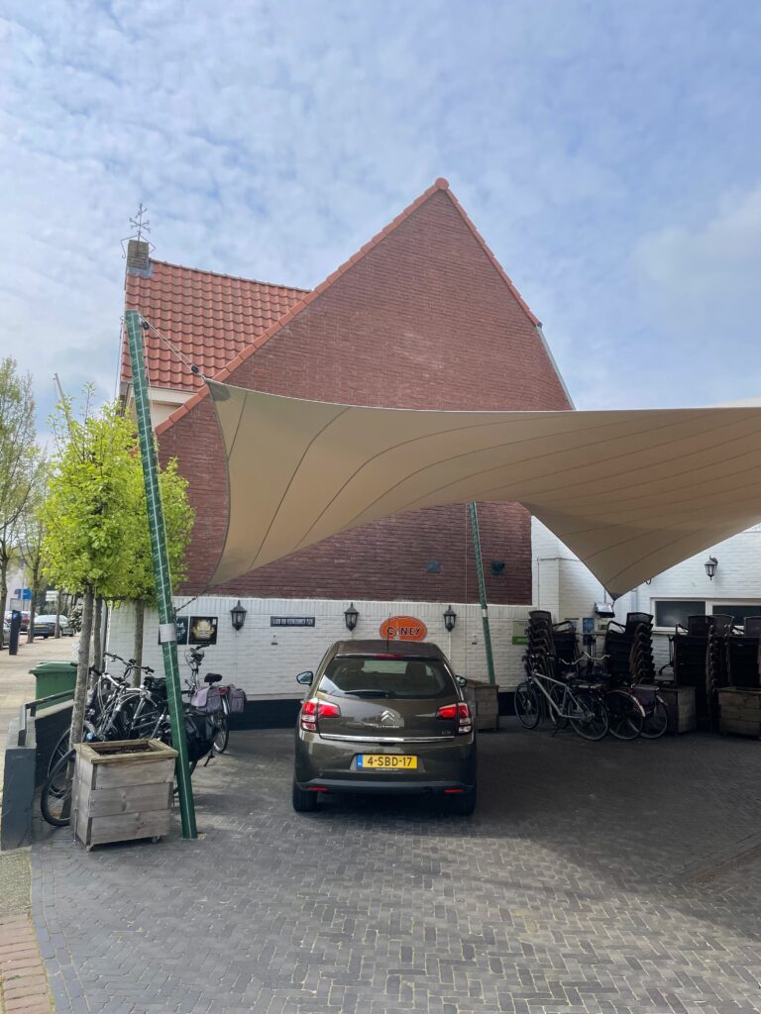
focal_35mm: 26
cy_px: 507
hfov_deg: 53.1
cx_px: 380
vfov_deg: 67.3
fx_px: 762
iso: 32
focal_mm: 4.2
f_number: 1.6
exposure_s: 1/4000
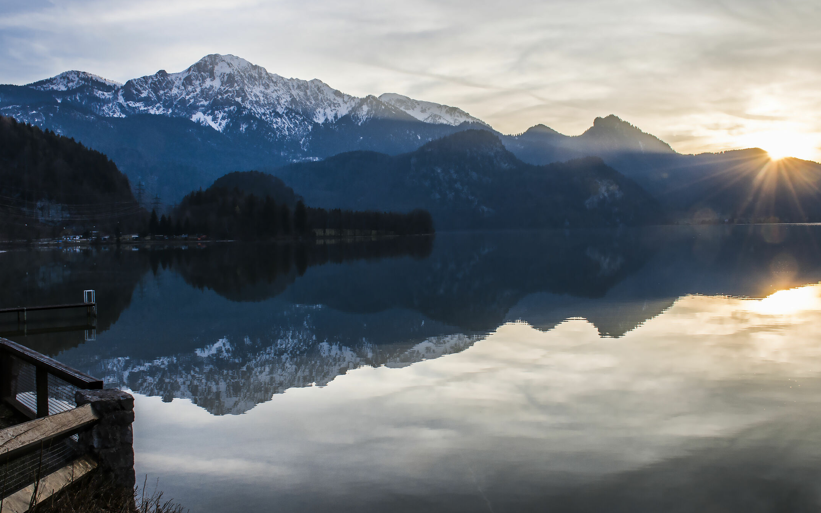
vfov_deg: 37.2
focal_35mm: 34
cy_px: 213
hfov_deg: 56.7
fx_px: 761
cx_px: 425
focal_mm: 20
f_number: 16
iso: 250
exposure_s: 1/80
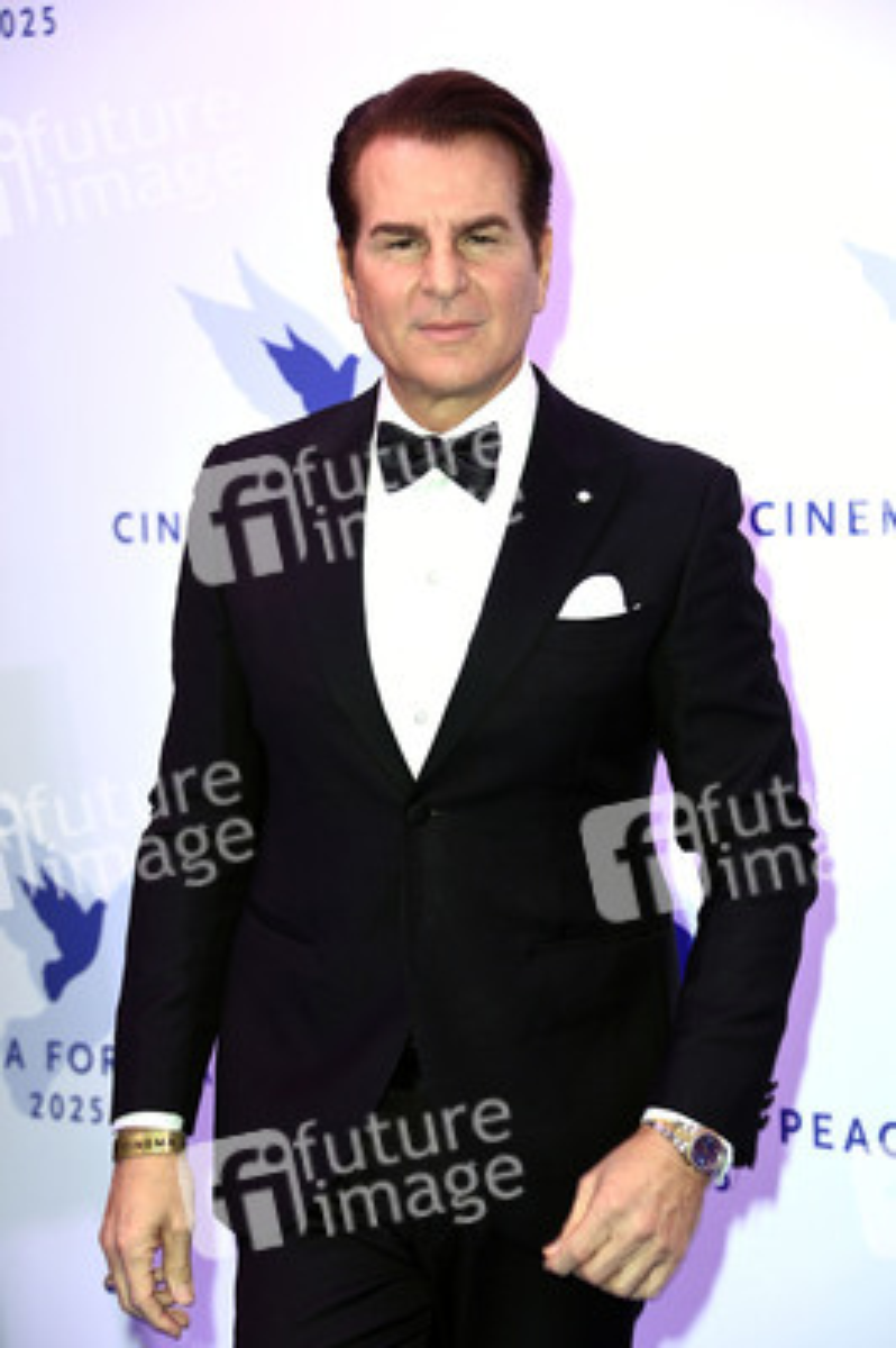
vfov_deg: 20.8
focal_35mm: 98
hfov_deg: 13.9
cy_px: 674
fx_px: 3665
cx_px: 448
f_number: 5.6
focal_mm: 98
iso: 1000
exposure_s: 1/250
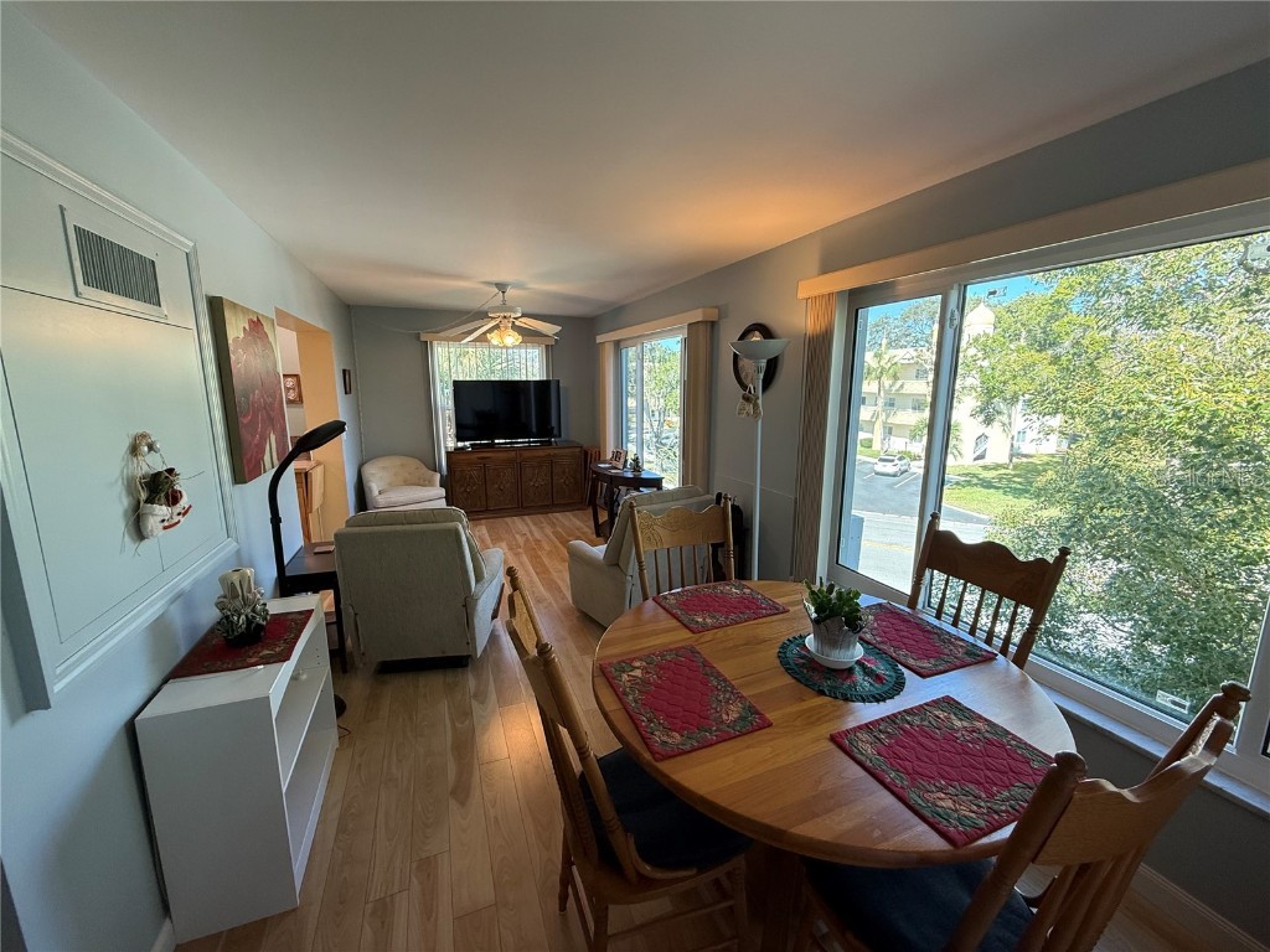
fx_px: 514
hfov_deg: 102.1
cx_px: 635
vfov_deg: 85.7
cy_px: 476
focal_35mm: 14
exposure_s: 1/120
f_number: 2.2
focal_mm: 2.22
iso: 160
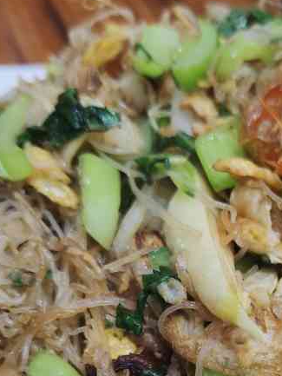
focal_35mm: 56
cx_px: 242
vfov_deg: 32.0
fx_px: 608
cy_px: 364
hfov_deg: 25.5
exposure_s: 1/50
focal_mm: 4.75
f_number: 1.75
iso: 306
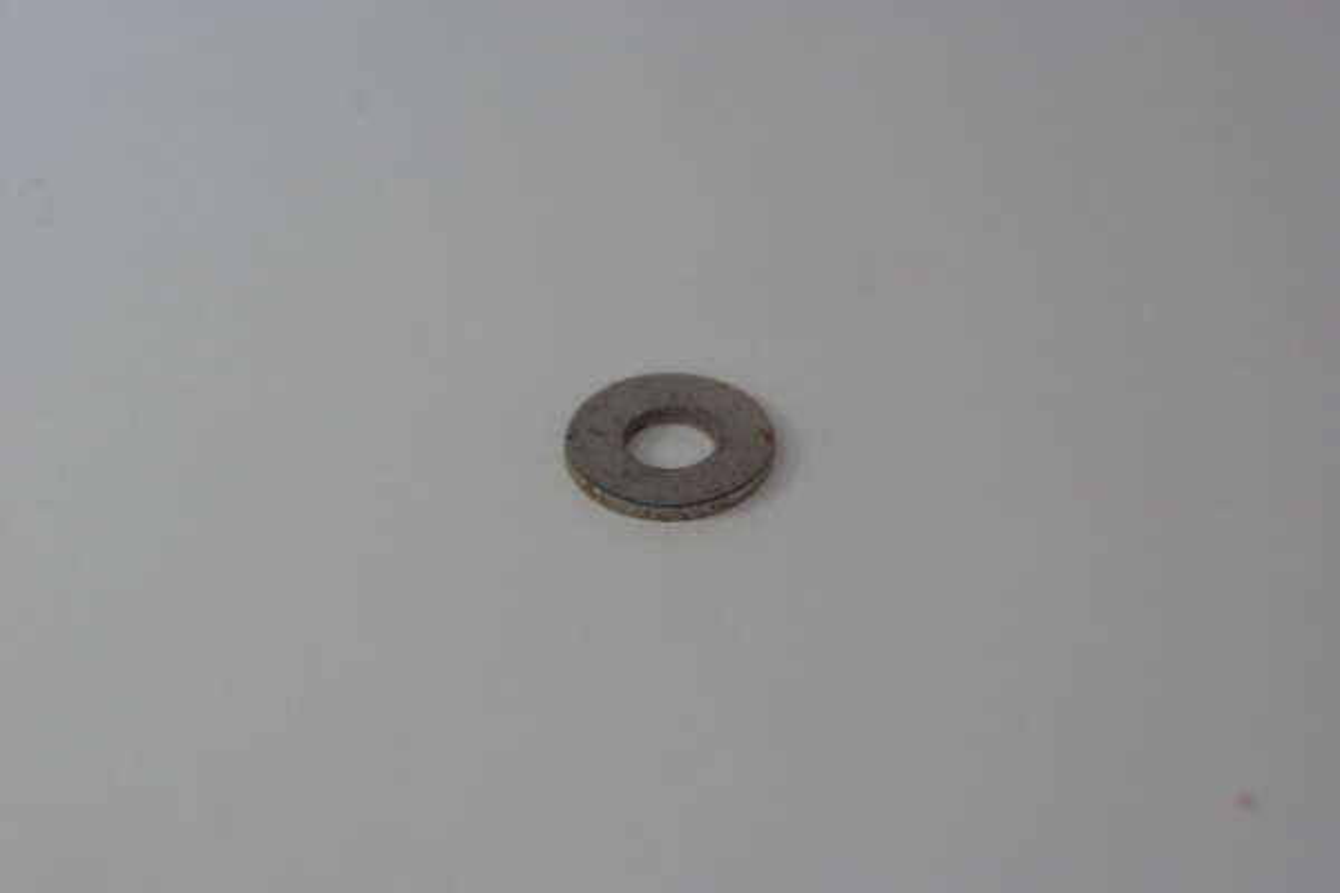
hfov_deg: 17.1
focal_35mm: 120
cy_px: 446
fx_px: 4466
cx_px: 670
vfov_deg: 11.4
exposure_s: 1/15
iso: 800
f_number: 8
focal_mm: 80
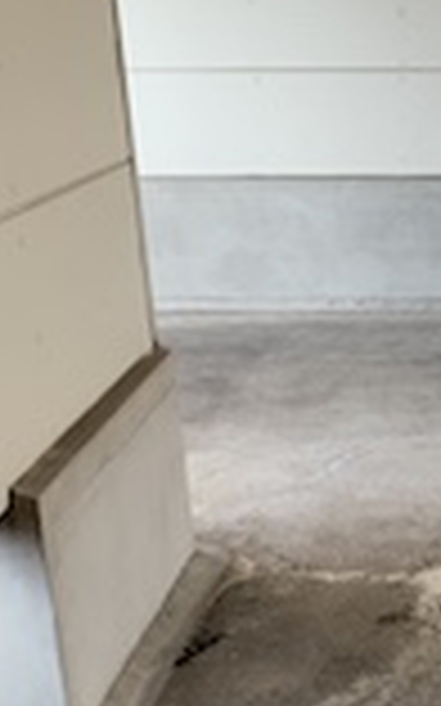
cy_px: 607
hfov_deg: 17.7
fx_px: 1347
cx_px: 536
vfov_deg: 28.5
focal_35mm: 70
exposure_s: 1/214
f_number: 1.8
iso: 25
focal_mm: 4.25
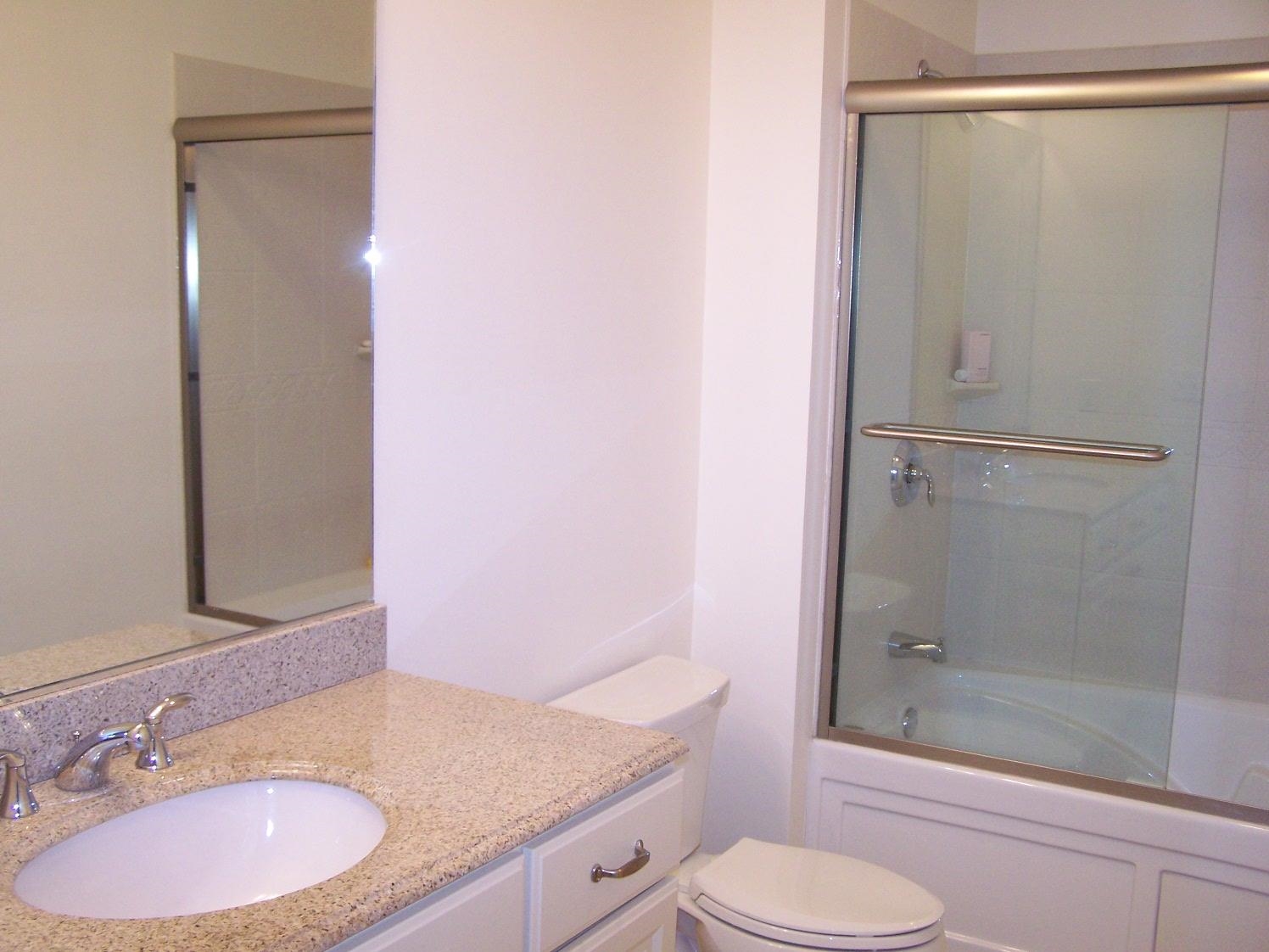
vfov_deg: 37.7
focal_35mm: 38
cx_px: 634
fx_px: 1393
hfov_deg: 49.0
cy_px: 476
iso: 160
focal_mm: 6.3
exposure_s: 1/60
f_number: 2.8
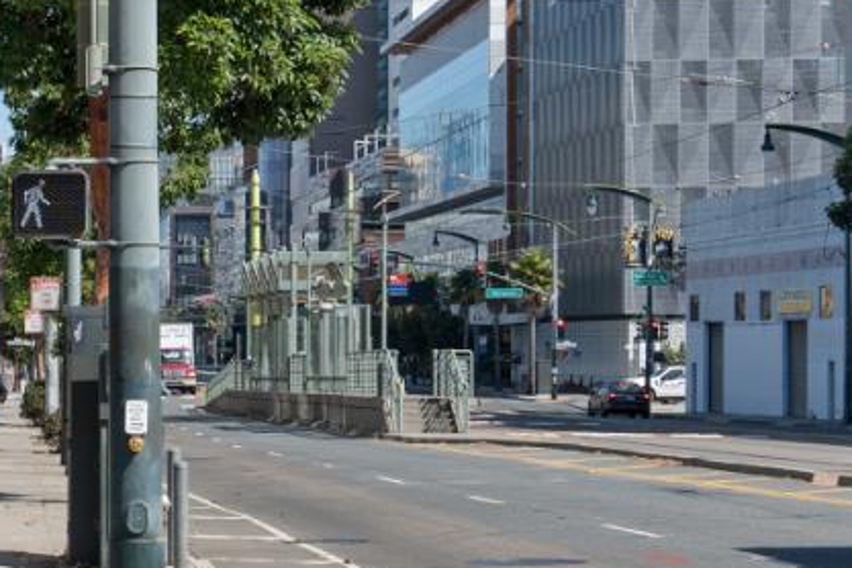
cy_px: 215
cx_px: -449
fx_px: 2982
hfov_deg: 15.0
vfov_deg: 10.9
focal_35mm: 126
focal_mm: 35
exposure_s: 1/320
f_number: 8
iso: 100
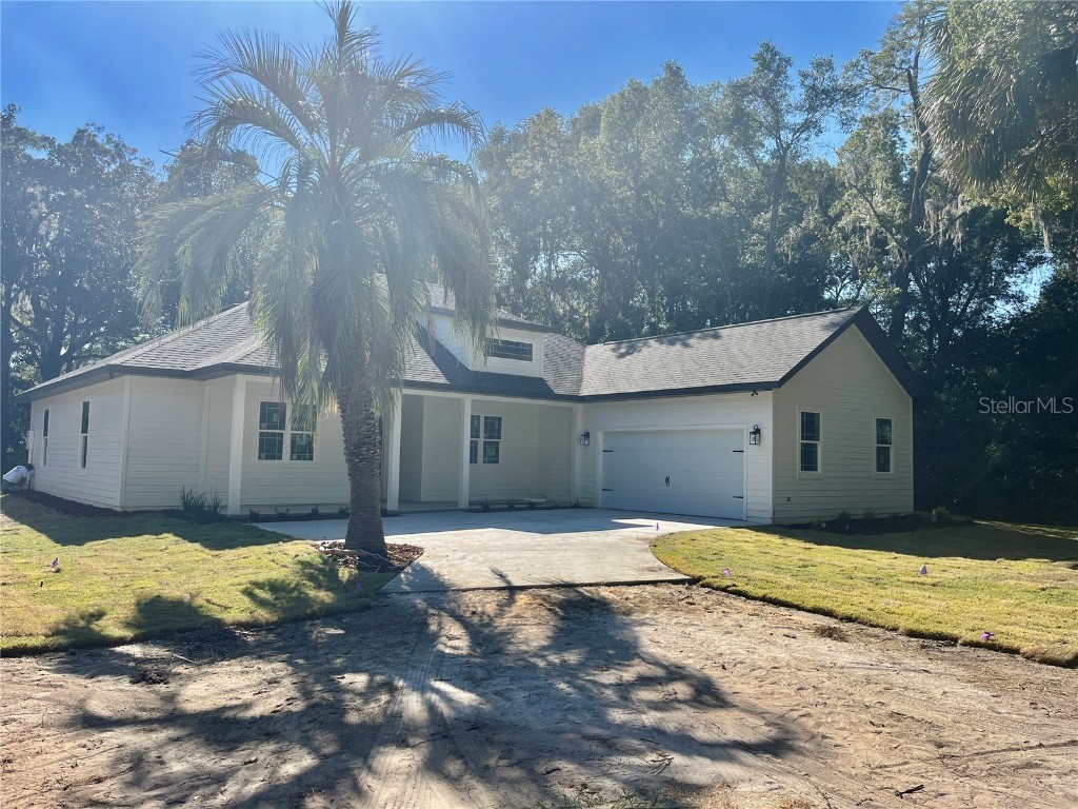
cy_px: 404
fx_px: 810
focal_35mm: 26
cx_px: 539
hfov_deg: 67.3
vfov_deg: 53.1
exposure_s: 1/3135
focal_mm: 5.1
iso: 50
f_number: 1.6
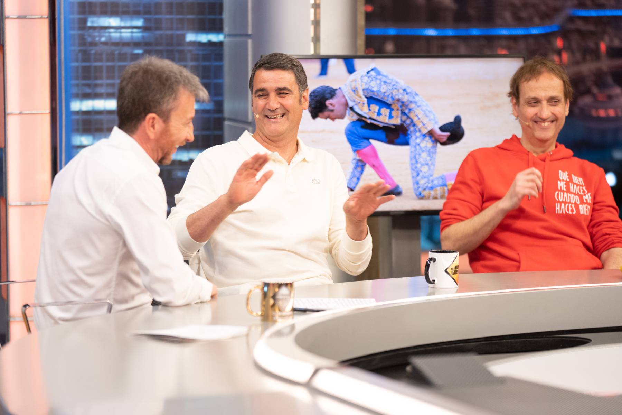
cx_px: 311
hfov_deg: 17.1
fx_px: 2073
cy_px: 208
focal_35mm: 120
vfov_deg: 11.4
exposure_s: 1/250
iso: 2000
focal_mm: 120
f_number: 2.8
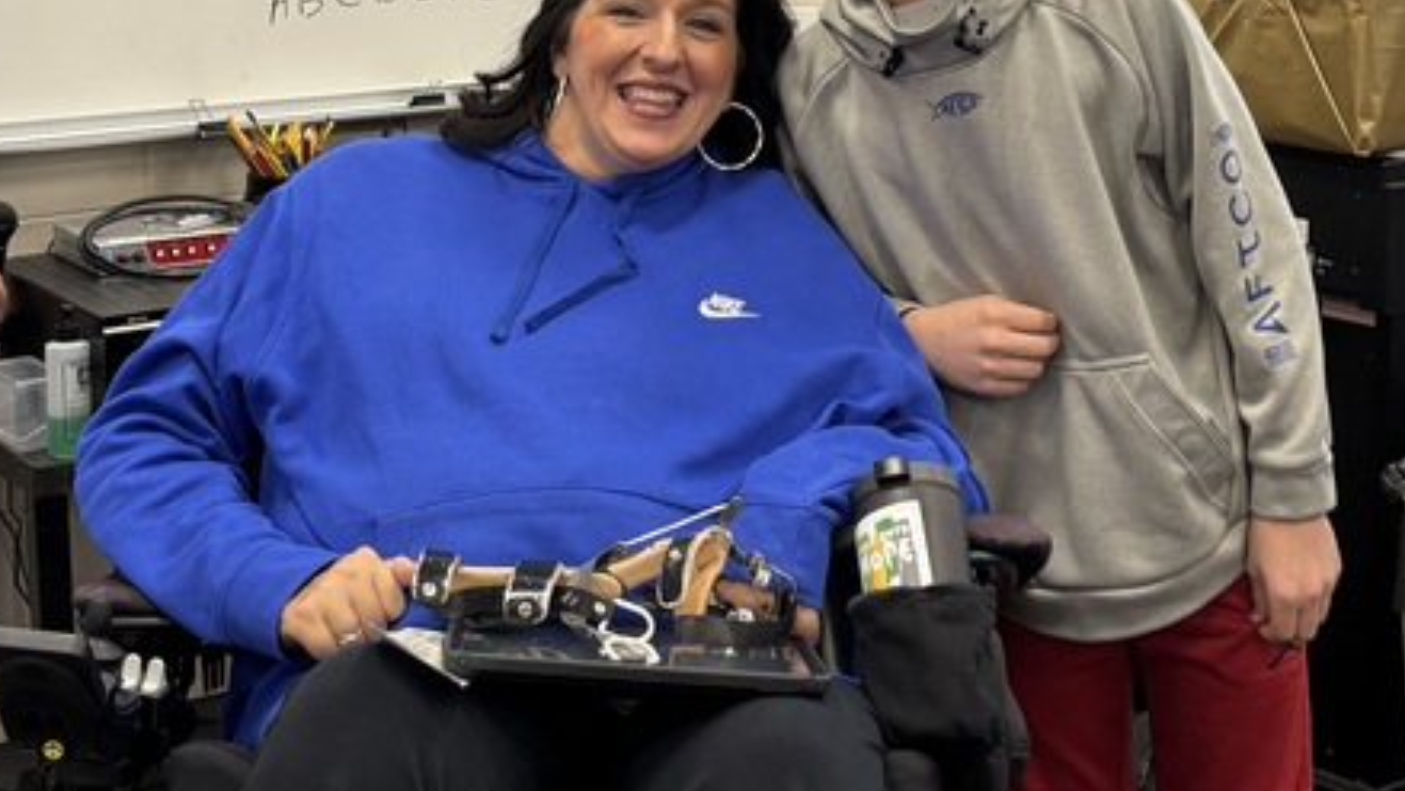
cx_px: 771
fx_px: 2459
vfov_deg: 17.9
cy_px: 45
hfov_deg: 31.9
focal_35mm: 66
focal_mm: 5.96
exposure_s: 1/60
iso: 125
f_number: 1.6
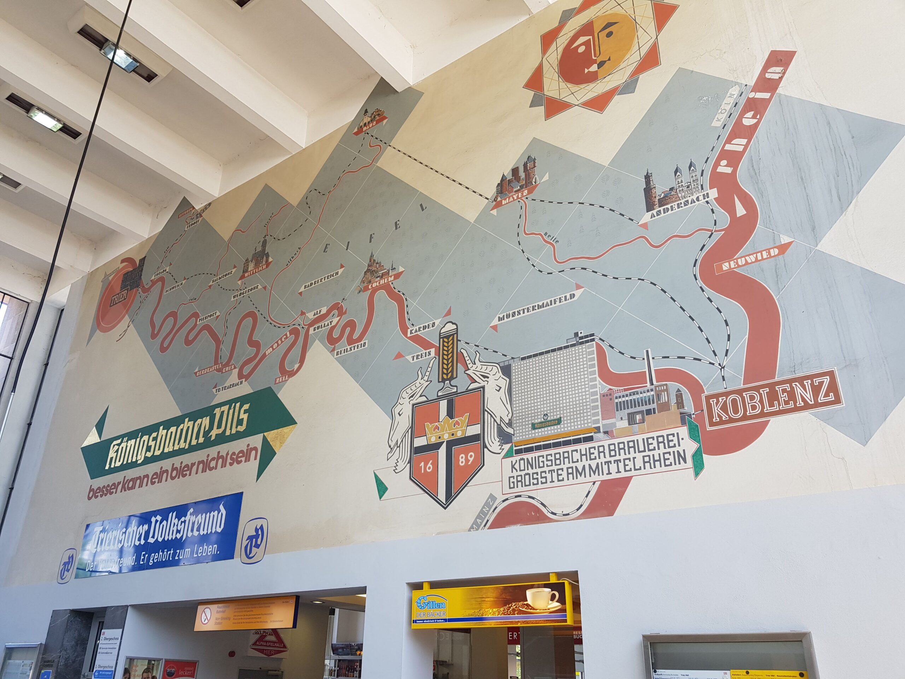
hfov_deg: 67.3
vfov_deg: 53.1
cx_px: 452
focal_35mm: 26
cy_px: 340
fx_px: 680
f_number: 1.7
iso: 40
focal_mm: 4.2
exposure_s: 1/127
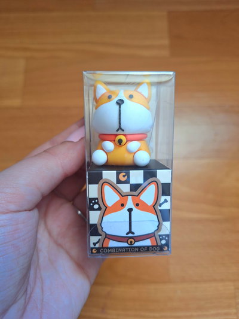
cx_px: 120
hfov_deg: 58.9
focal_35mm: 23
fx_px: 212
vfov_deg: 73.9
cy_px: 160
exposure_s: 1/50
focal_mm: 5.54
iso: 200
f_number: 1.8
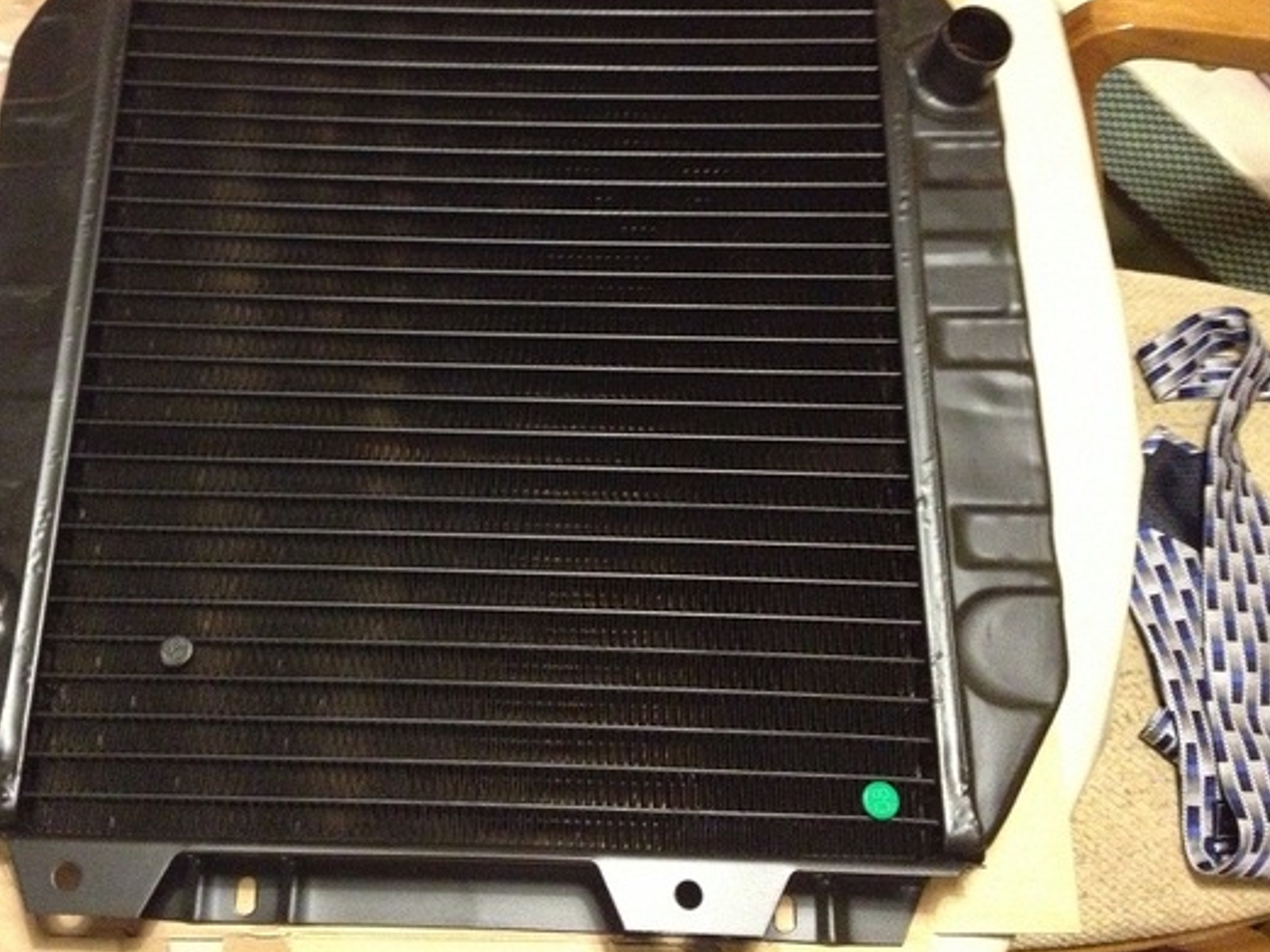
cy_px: 392
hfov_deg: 43.6
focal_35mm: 43
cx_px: 509
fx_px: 1578
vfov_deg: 33.5
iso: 800
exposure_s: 1/15
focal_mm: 4.28
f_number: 2.4
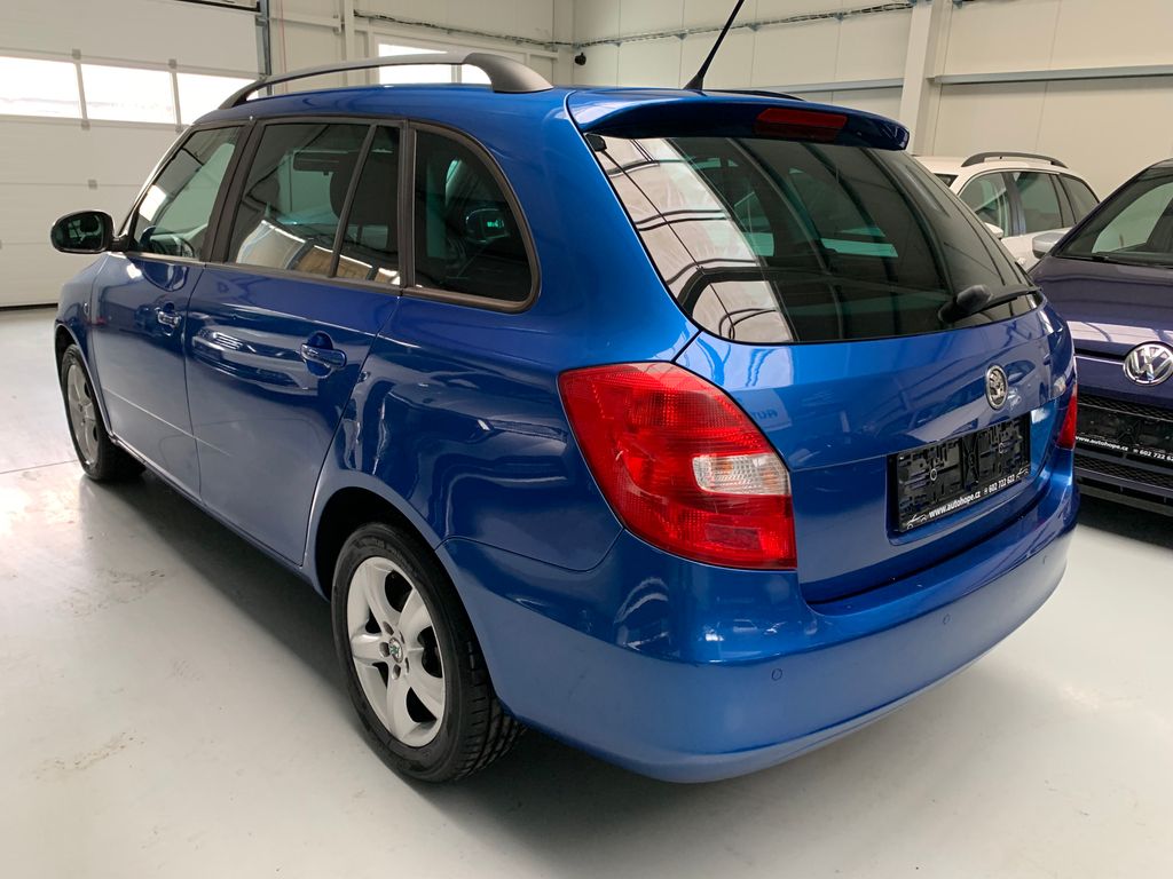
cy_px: 440
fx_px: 881
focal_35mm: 26
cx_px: 586
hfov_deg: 67.3
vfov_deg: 53.1
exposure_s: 1/60
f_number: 1.8
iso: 250
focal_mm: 4.25
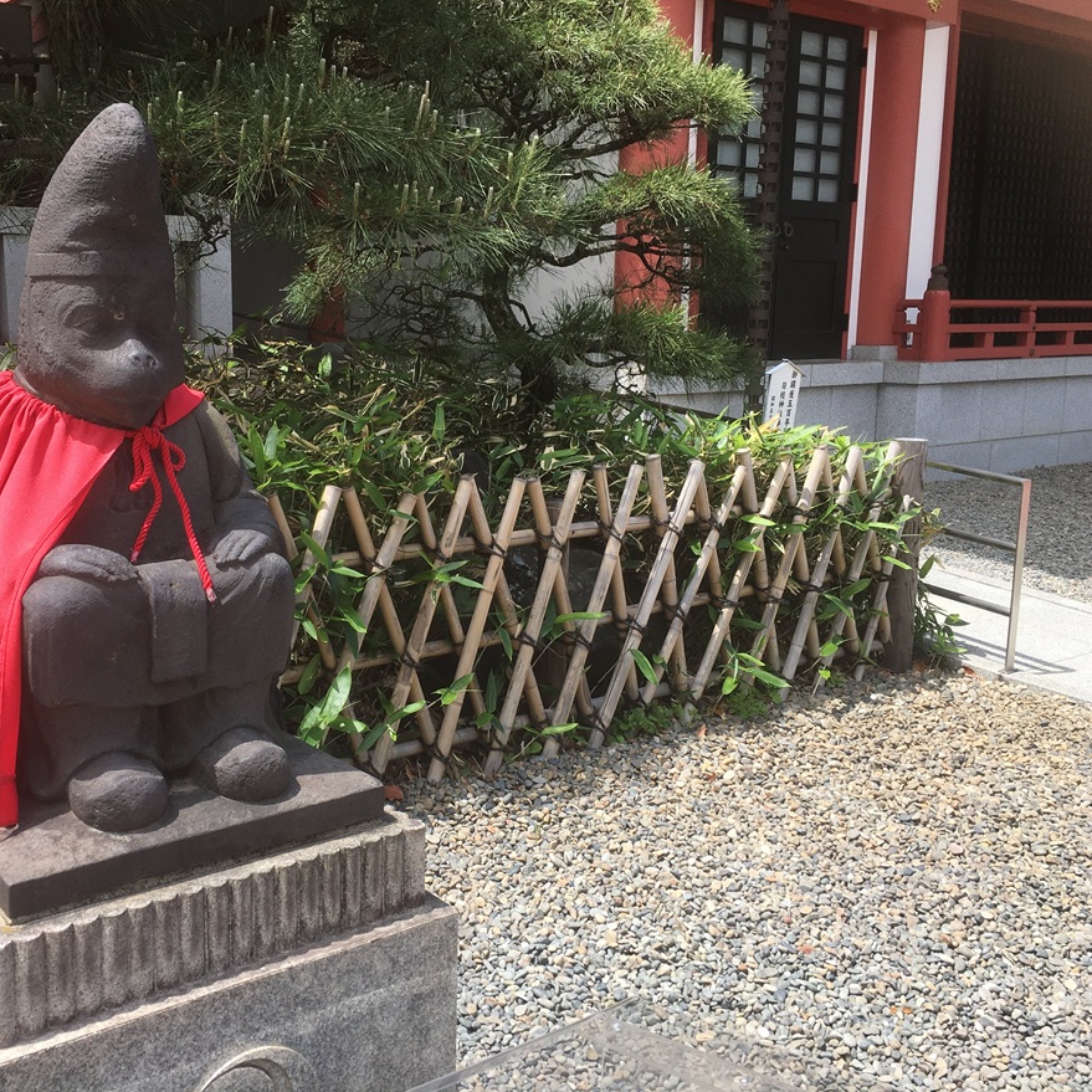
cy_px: 535
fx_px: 1249
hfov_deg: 46.7
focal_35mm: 35
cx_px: 390
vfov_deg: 47.2
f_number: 2.2
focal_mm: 4.15
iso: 25
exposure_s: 1/674
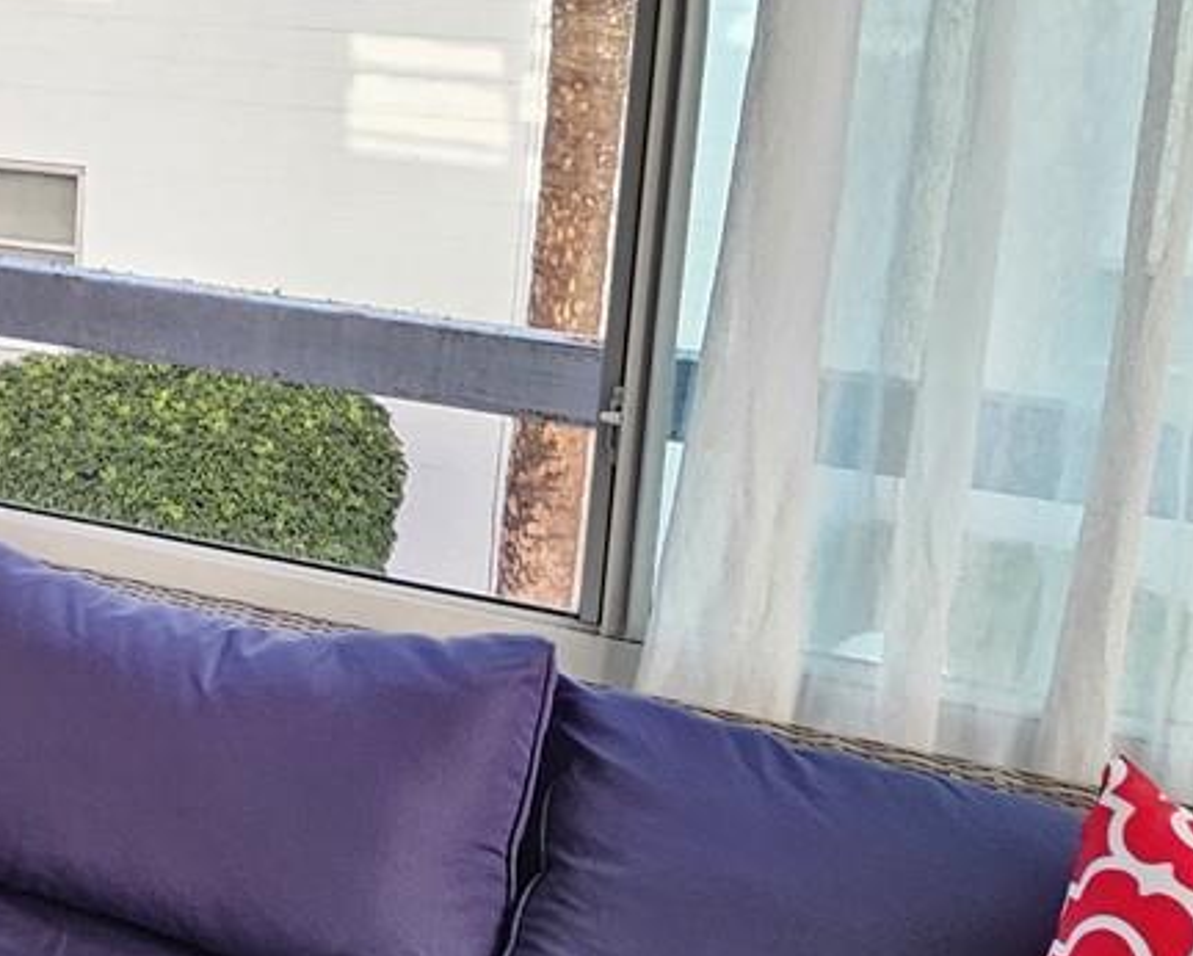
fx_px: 1660
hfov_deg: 32.5
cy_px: 77
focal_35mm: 47
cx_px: -243
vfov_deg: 30.5
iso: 160
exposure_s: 1/60
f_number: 2.2
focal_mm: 2.2
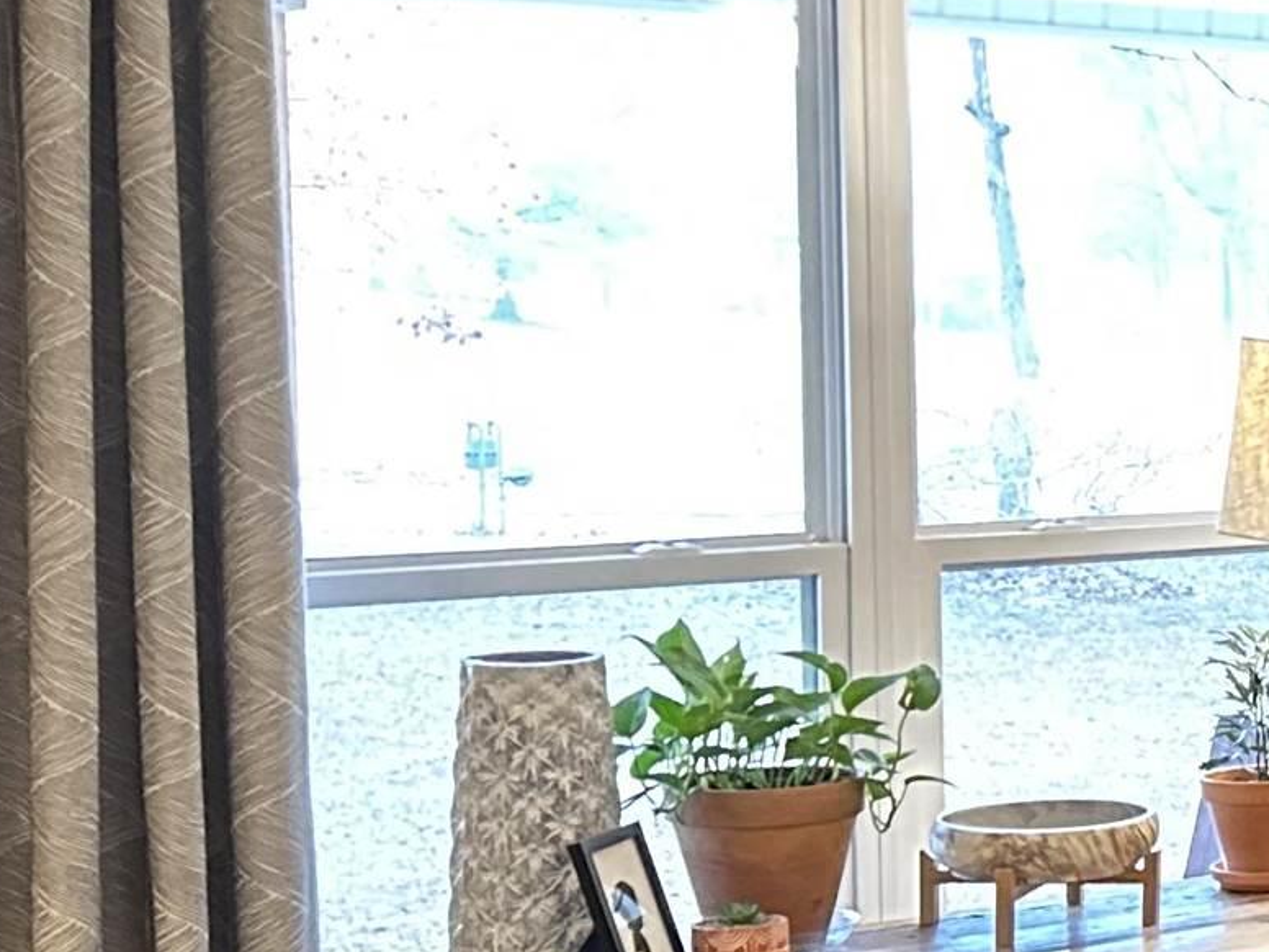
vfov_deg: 15.6
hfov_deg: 16.9
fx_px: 3483
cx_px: 2304
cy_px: 497
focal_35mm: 95
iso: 1000
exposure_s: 1/40
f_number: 1.78
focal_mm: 6.86
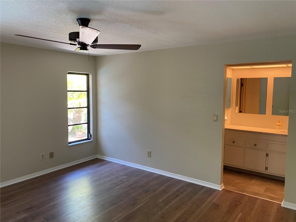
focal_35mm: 26
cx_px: 148
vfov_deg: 53.1
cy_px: 111
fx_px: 222
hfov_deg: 67.3
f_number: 1.8
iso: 100
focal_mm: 4.25
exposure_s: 1/60
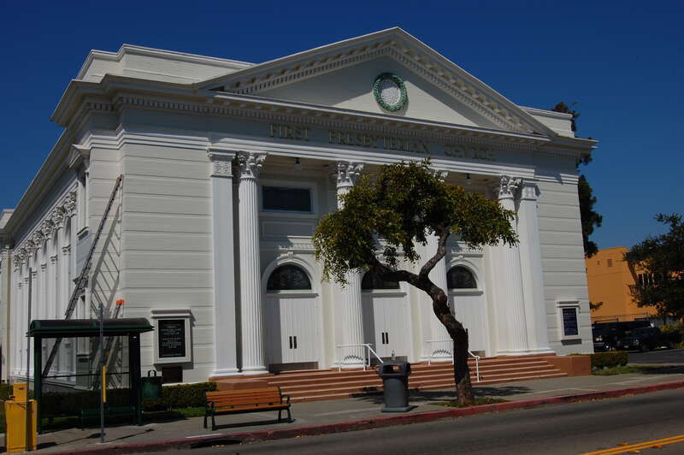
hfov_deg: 49.6
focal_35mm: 39
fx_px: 740
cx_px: 342
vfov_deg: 34.2
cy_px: 228
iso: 200
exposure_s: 1/320
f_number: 16
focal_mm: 26
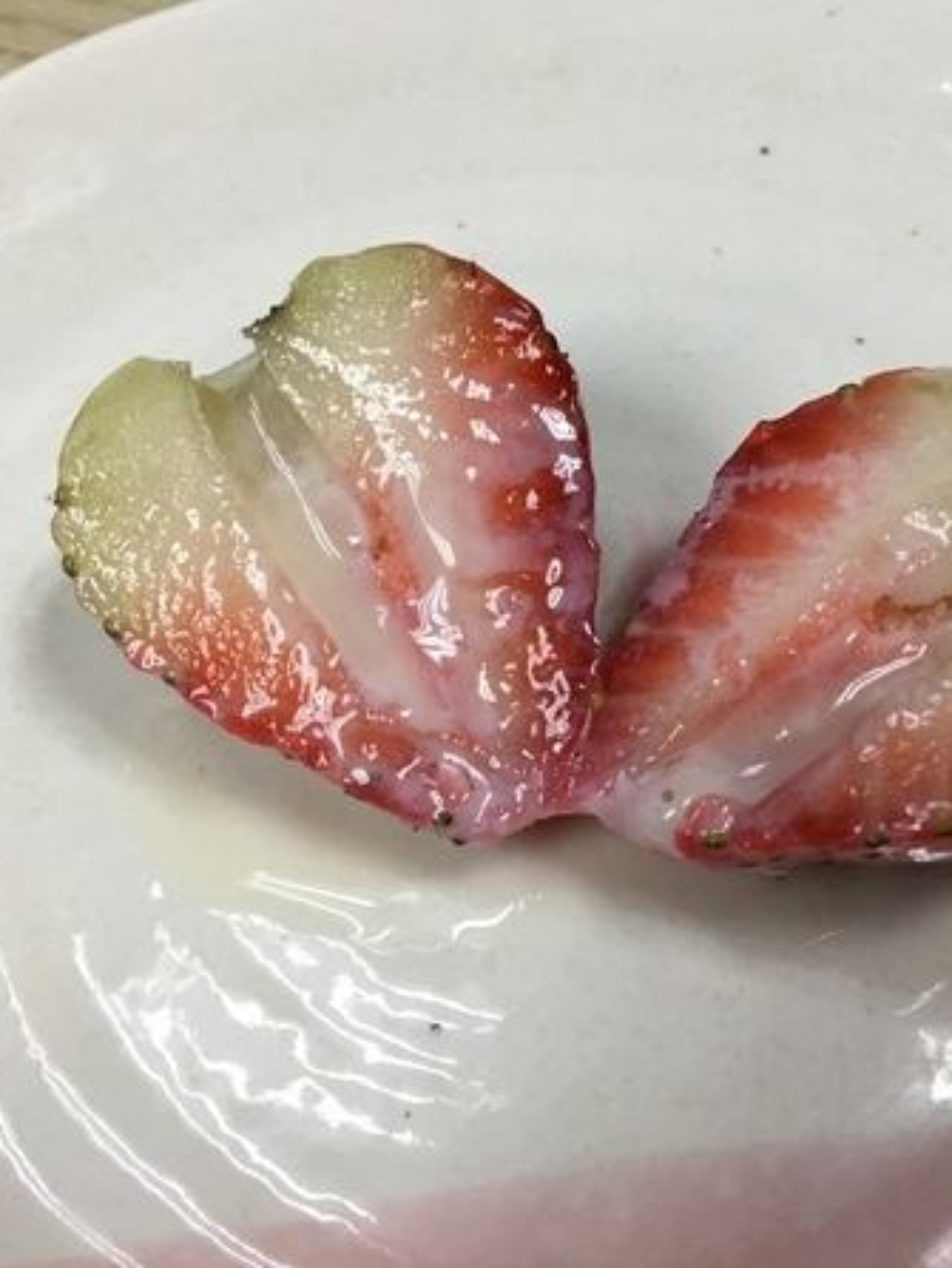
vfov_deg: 47.8
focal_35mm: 39
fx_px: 1429
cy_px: 637
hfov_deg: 36.7
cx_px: 560
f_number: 2.2
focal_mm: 4.15
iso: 50
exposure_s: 1/33
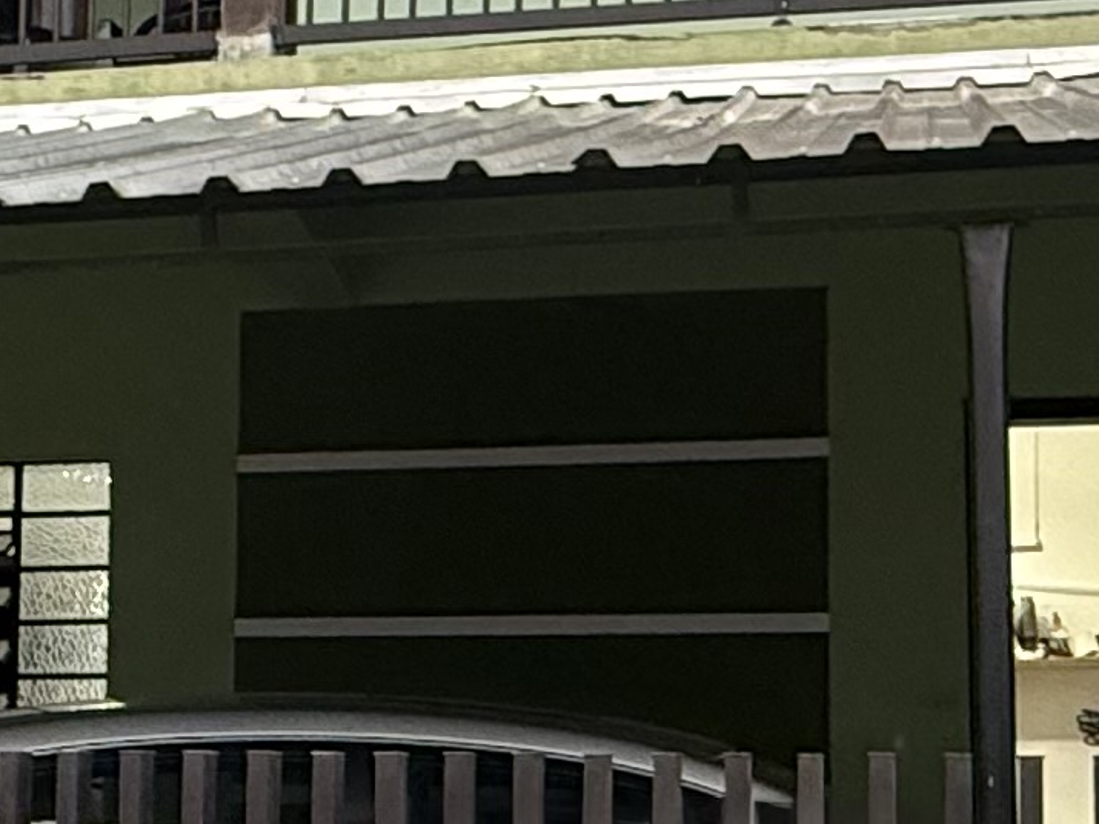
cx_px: 301
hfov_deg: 24.5
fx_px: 2508
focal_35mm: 79
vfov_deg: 18.6
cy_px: 592
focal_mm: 2.22
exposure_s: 1/75
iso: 320
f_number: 2.2
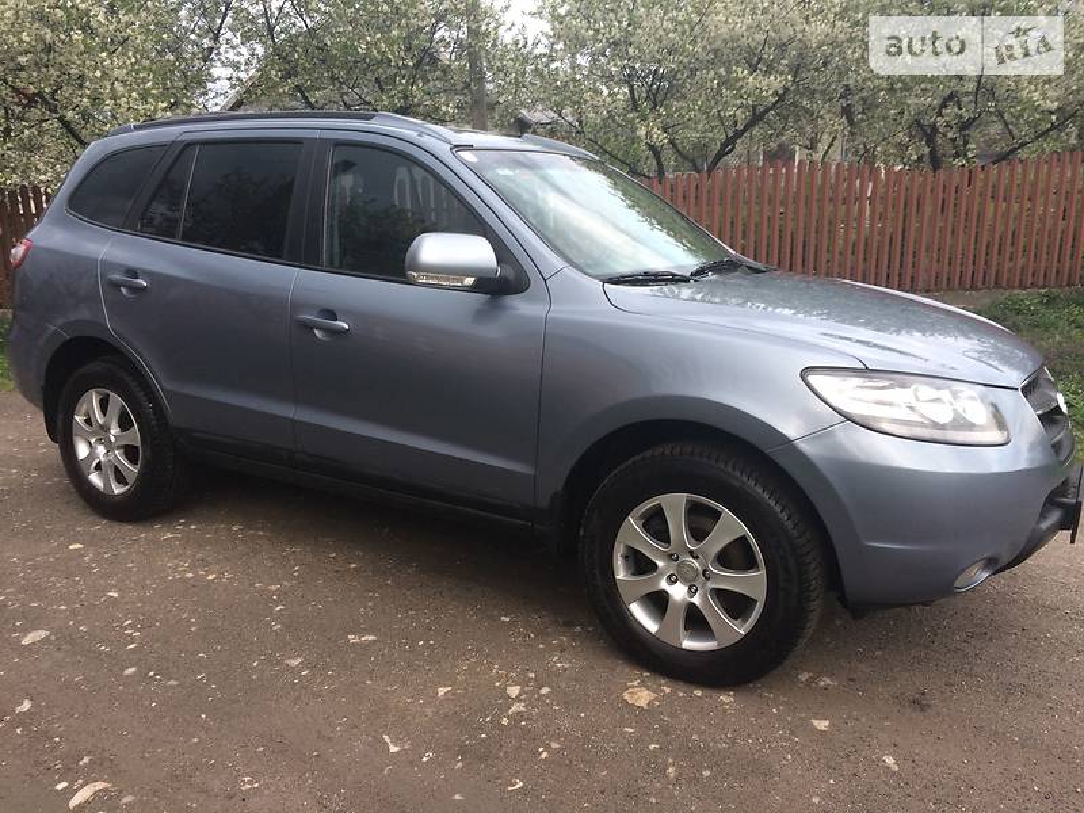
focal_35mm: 29
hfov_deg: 61.7
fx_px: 908
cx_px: 542
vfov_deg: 48.2
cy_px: 406
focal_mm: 4.2
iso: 40
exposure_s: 1/50
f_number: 2.2
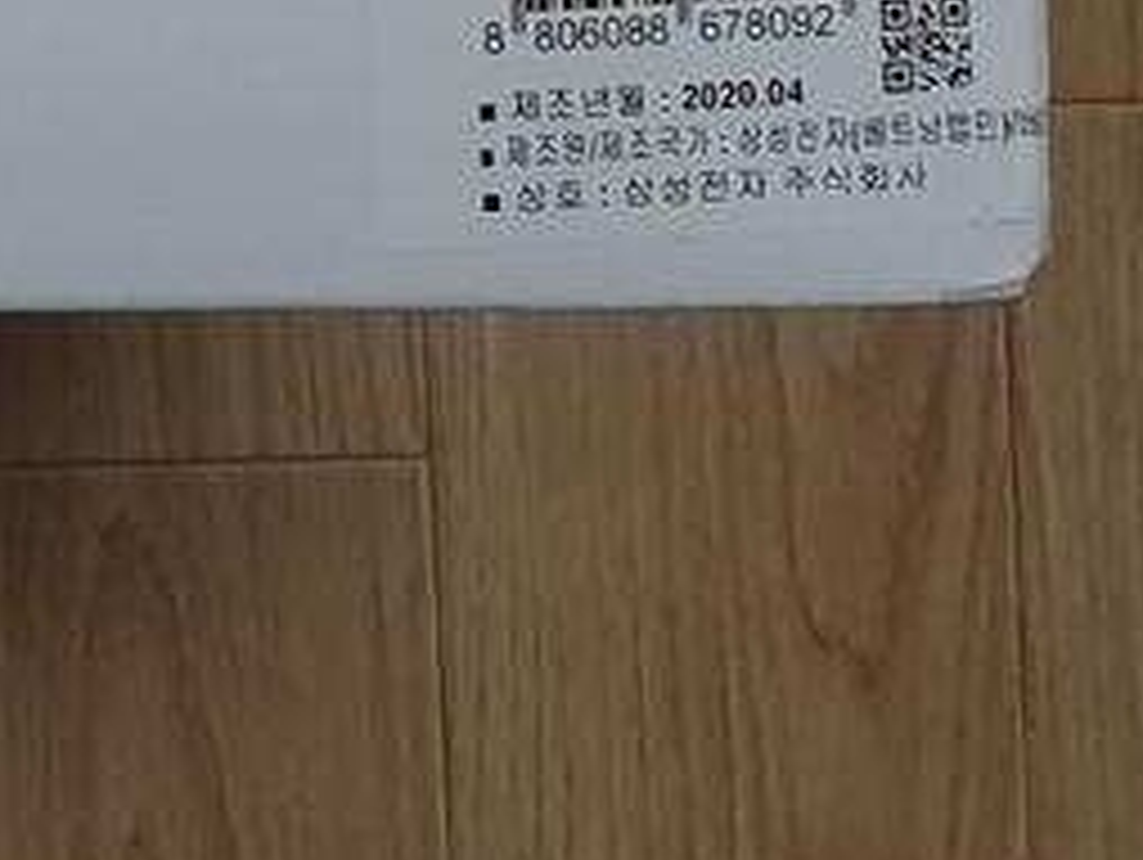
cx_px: -1593
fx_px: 4330
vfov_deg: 10.0
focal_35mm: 131
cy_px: -1171
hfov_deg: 12.1
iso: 160
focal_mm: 4.32
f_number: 2.4
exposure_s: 1/120
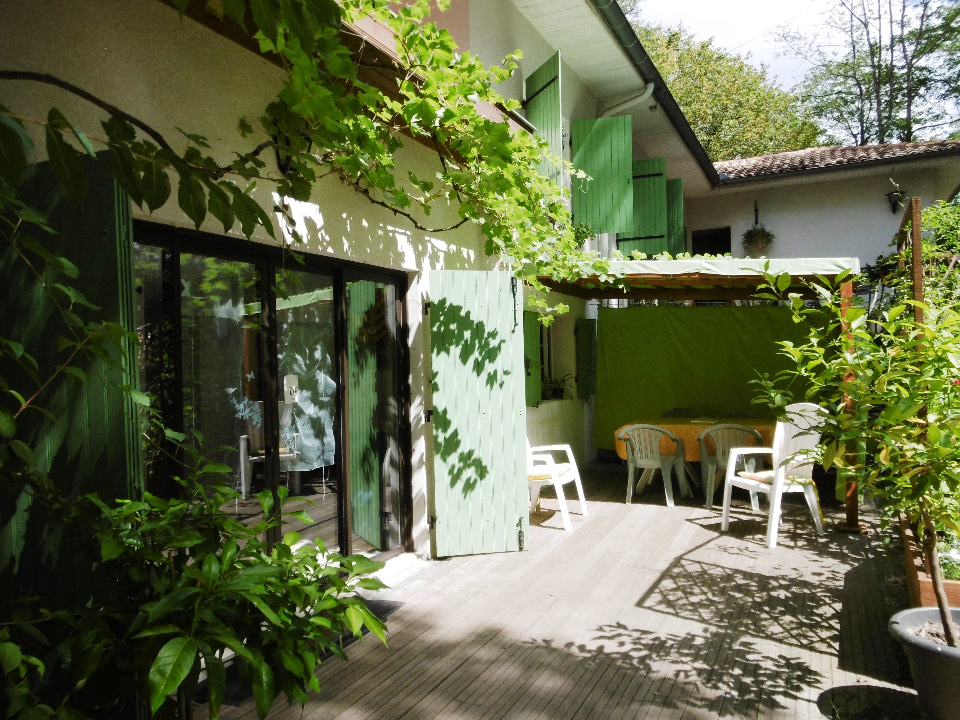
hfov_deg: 71.6
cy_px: 360
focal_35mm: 24
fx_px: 666
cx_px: 480
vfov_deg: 56.8
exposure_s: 1/640
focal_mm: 4.3
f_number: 3.1
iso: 100
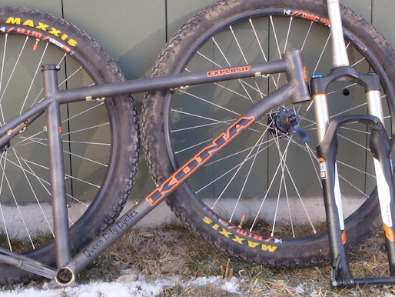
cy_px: 115
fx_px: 639
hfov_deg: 34.2
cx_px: 157
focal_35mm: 56
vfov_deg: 26.1
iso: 80
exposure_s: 1/80
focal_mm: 6.53
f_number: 4.1
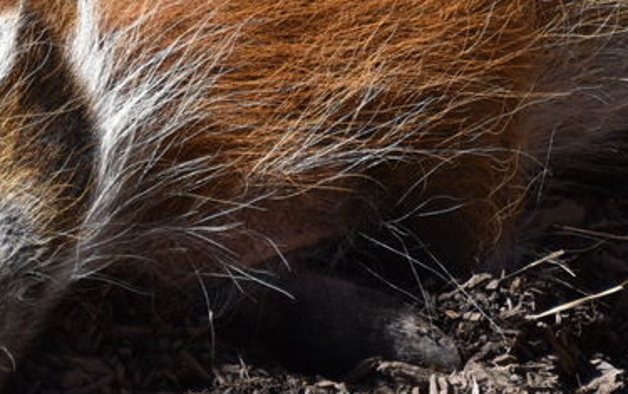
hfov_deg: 3.6
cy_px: -106
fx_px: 10123
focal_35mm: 591
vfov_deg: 2.2
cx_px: 261
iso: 125
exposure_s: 1/400
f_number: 5.6
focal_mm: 170
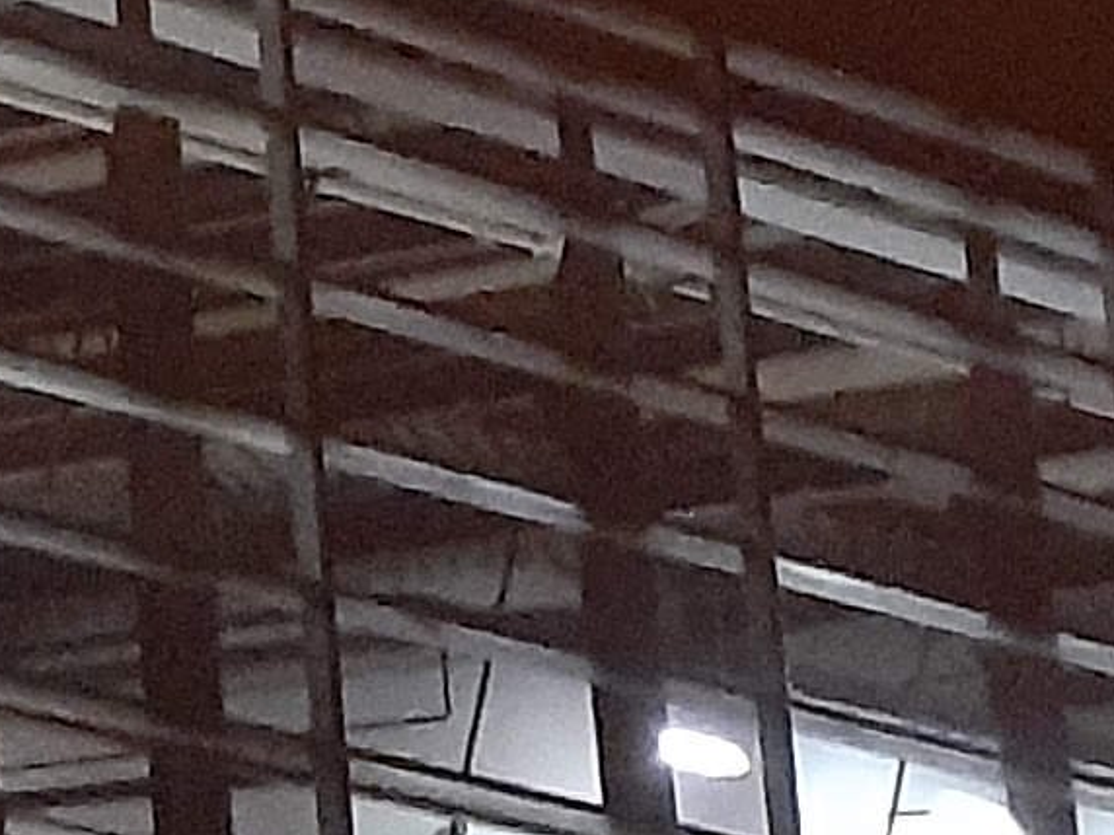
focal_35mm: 195
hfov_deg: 9.0
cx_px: -1741
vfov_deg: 7.6
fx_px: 6275
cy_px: 535
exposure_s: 1/20
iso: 1000
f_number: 1.9
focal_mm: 3.6
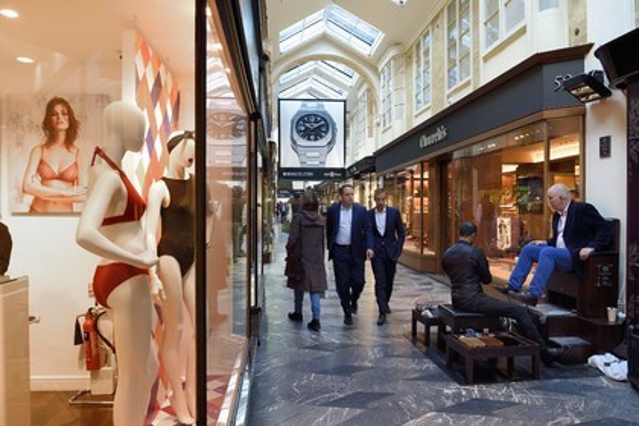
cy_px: 213
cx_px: 320
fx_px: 426
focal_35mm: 24
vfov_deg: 53.1
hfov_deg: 73.7
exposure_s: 1/30
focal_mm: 24
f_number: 8
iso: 800
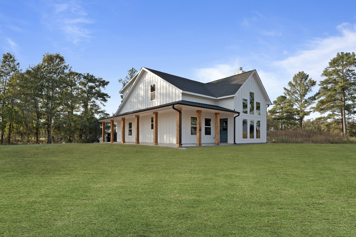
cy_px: 118
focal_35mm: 18
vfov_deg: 67.4
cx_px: 178
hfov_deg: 90.0
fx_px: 178
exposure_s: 1/125
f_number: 5.6
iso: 100
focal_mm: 12
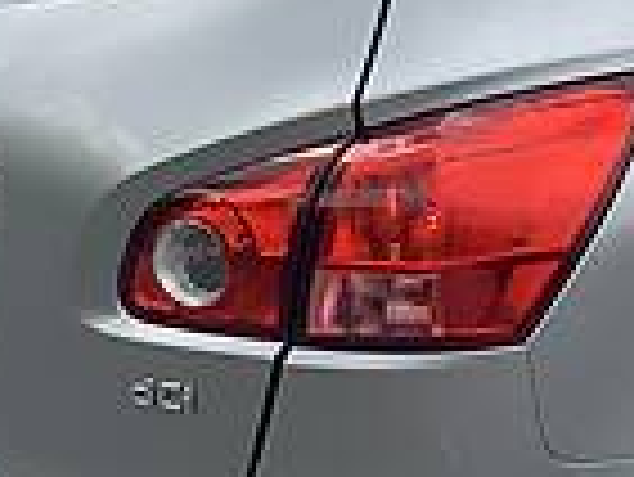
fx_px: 2695
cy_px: -72
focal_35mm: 147
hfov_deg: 12.9
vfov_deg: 10.0
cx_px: 872
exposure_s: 1/1779
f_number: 1.8
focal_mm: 4.2
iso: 25
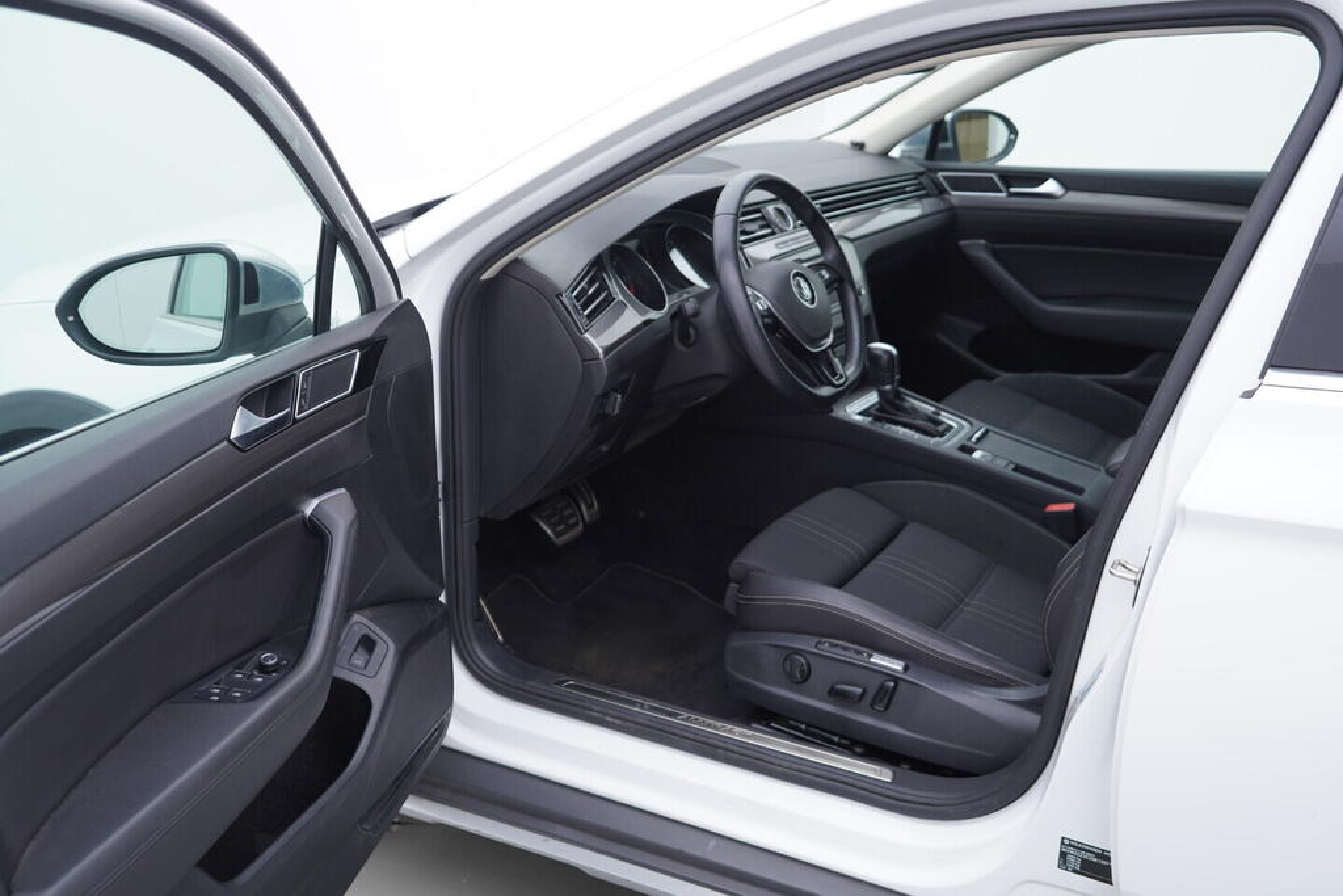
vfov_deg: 36.9
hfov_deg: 53.1
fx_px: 1343
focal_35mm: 36
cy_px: 448
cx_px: 672
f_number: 3.2
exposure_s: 1/50
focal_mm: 24
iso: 125
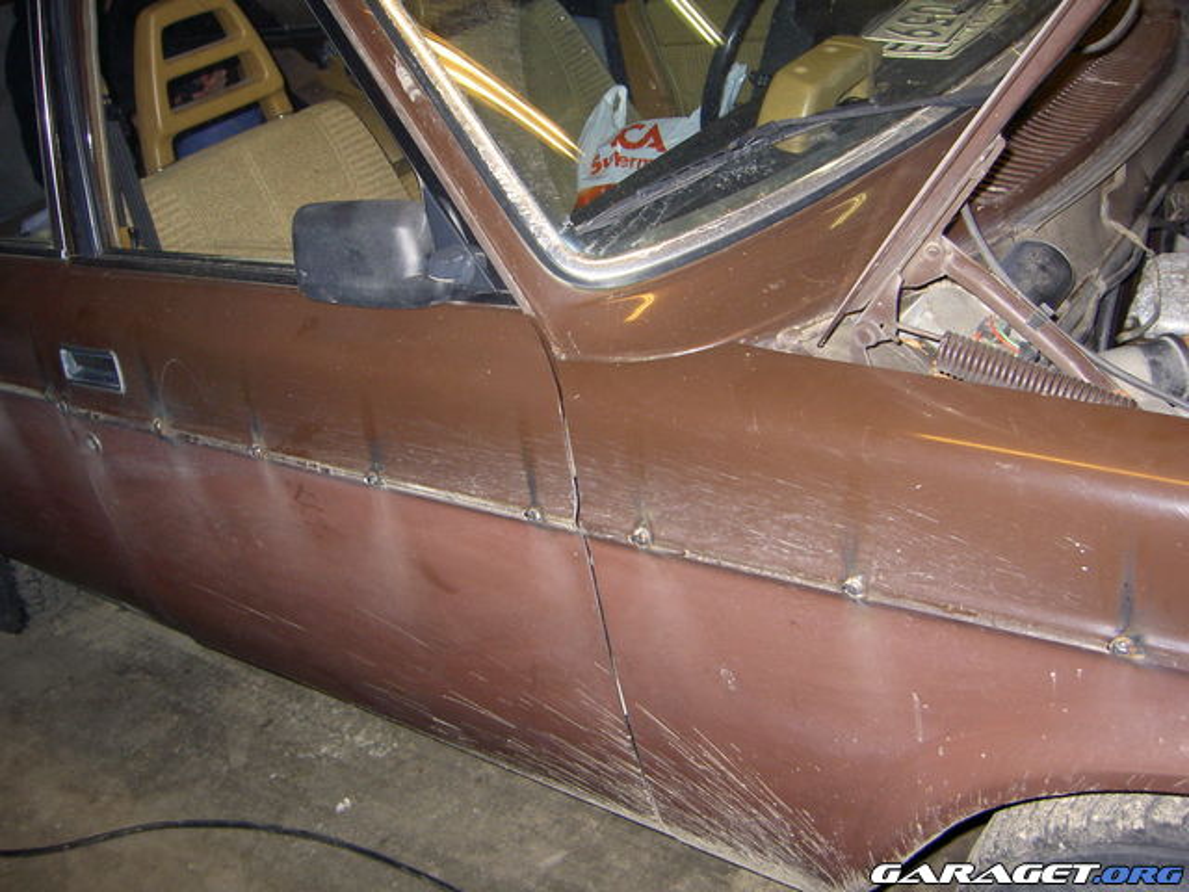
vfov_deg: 41.8
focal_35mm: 34
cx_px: 594
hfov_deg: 54.0
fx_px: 1168
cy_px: 446
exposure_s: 1/60
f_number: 2.8
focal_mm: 5.6
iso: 200
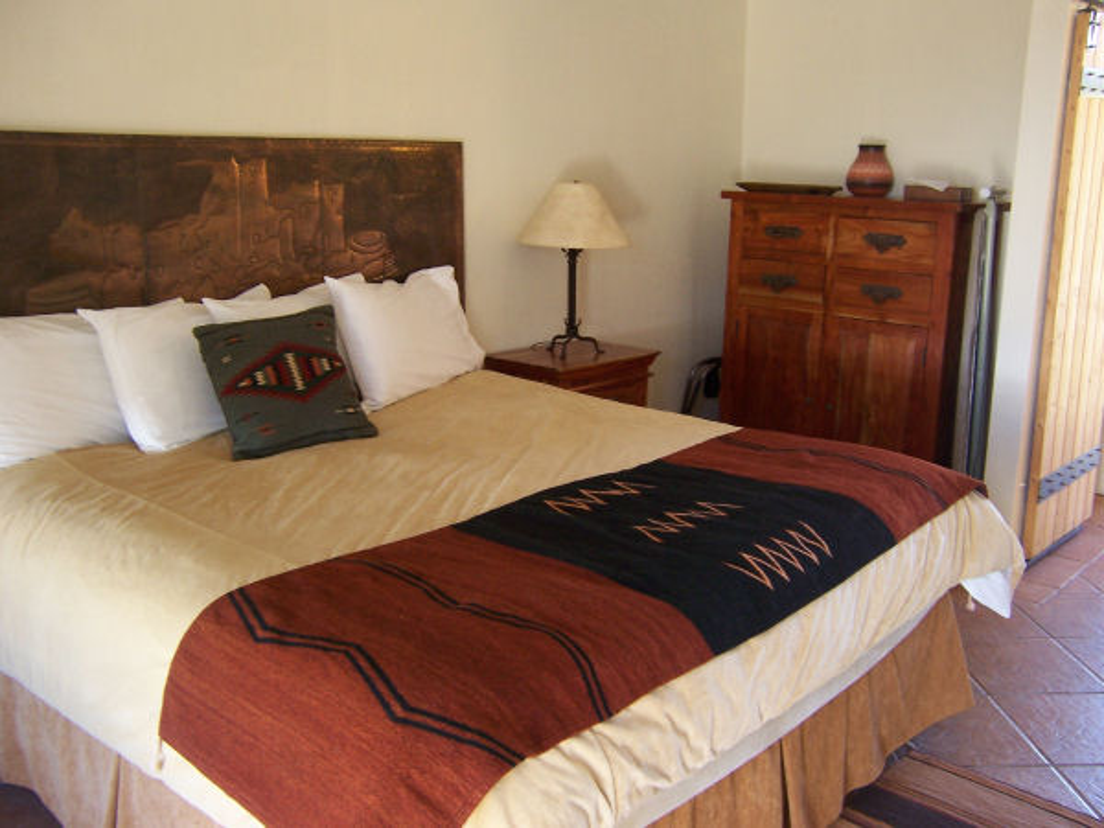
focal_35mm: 33
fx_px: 1052
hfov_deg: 55.4
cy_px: 414
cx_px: 552
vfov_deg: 42.9
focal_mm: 5.5
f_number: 3.4
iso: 140
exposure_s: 1/15
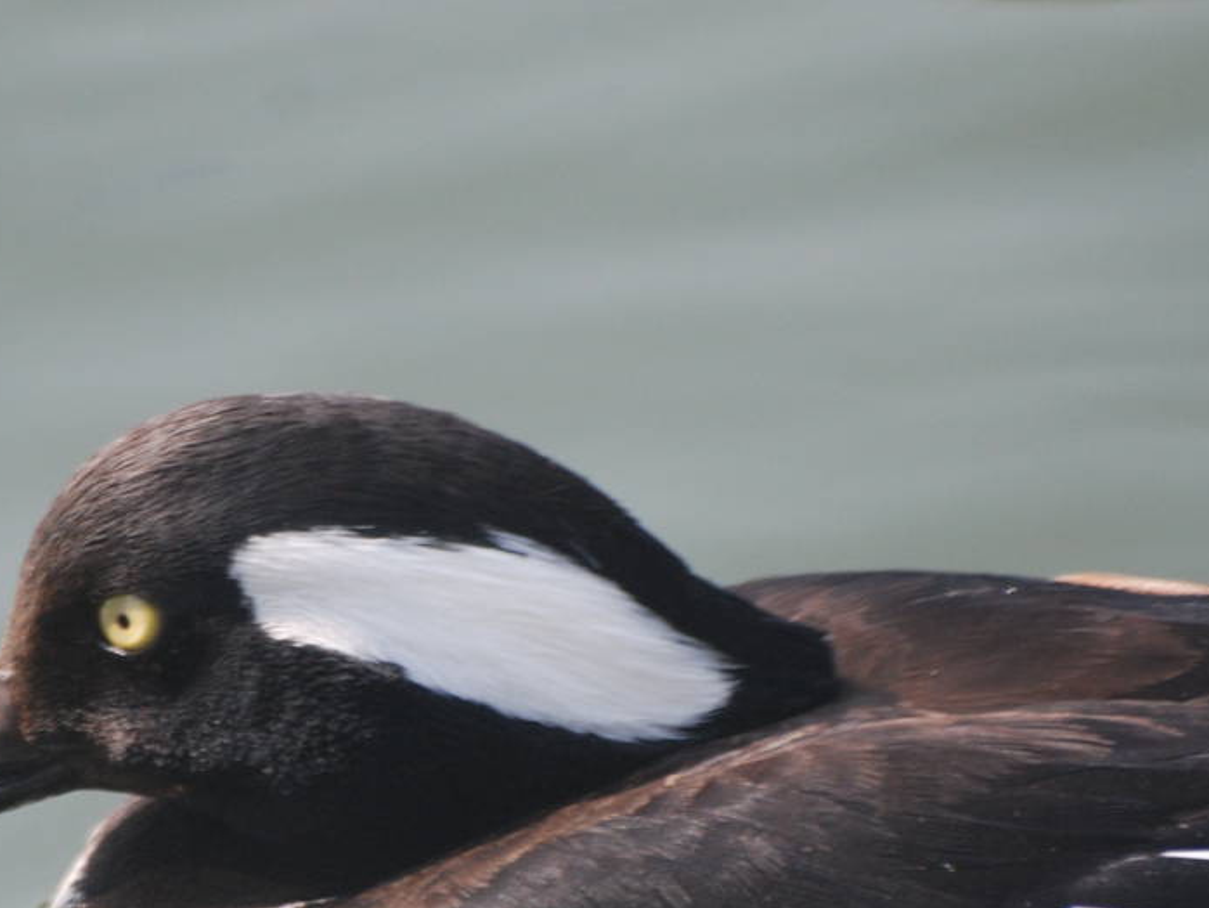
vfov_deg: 1.5
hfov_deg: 2.0
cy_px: 718
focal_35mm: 993
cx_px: 445
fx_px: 34693
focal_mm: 300
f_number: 5.6
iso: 400
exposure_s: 1/500
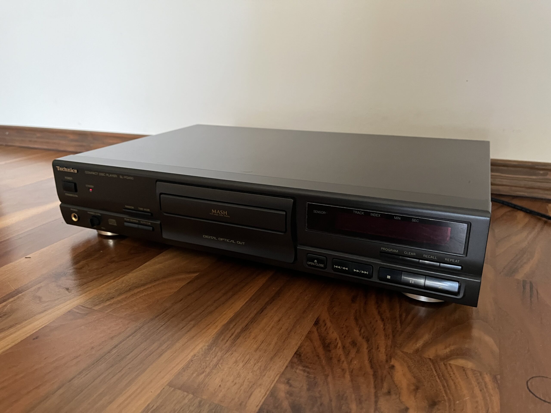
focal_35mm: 26
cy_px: 206
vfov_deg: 53.1
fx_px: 414
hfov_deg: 67.3
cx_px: 276
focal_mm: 5.1
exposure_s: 1/42
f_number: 1.6
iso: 500
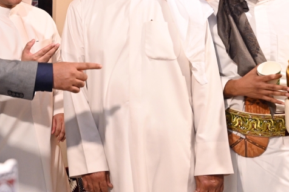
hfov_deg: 29.8
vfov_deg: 21.4
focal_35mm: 63
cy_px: 56
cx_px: 3
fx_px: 506
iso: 2500
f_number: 4
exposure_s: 1/400
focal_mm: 25
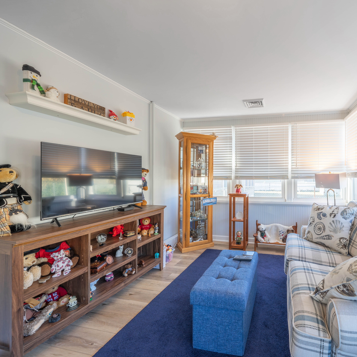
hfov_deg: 83.6
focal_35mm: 16
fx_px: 187
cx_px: 246
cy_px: 176
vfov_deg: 87.4
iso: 640
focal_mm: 12
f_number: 8
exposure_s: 1/80
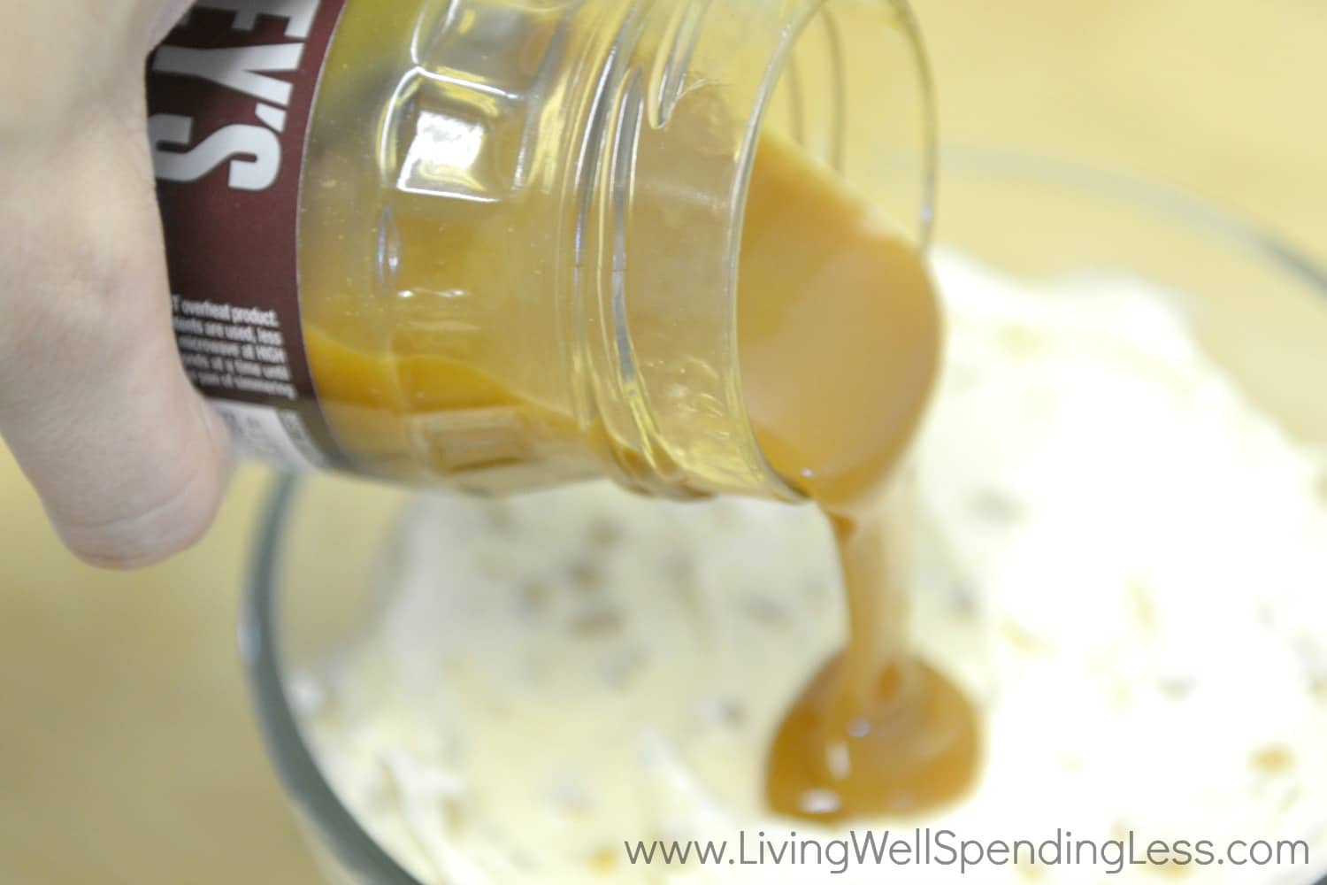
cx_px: 664
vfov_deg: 14.7
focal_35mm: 93
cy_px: 442
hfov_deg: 21.9
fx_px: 3428
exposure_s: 1/100
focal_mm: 62
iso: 900
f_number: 2.8
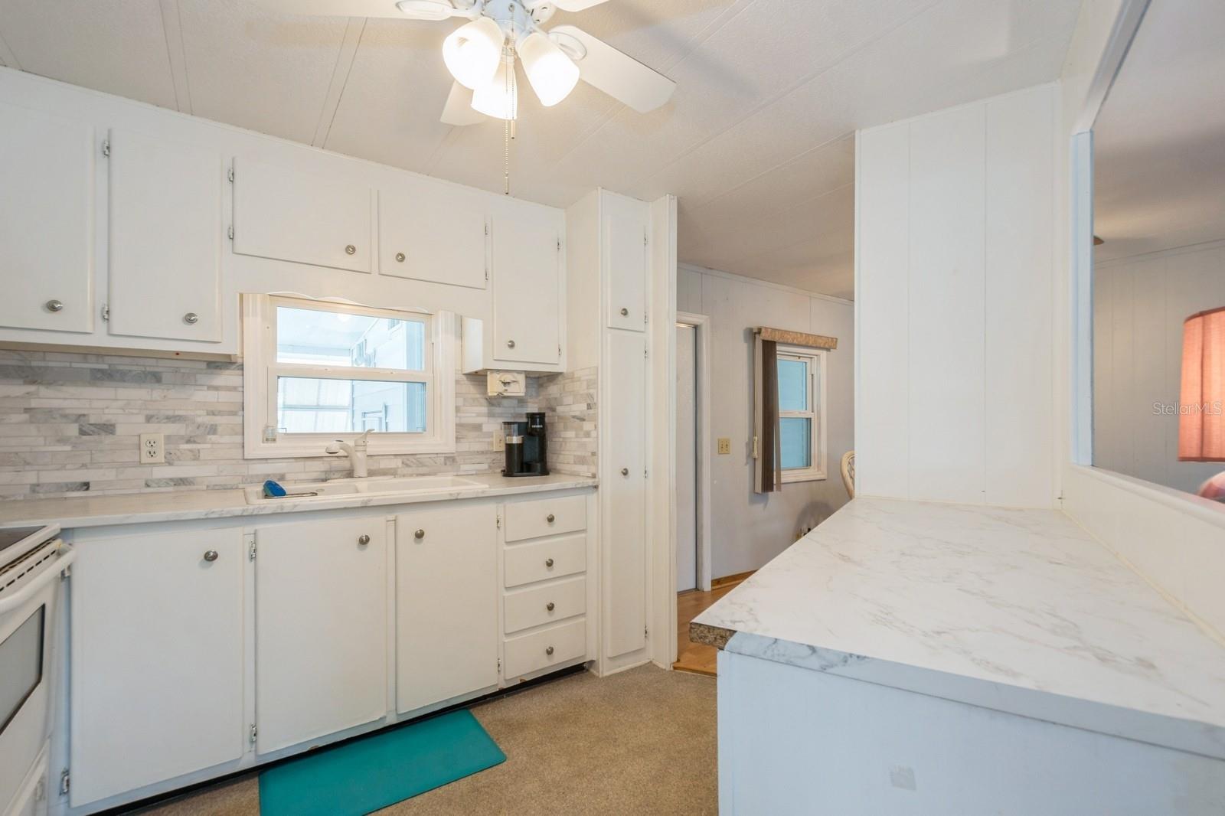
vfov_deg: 77.3
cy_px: 408
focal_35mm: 15
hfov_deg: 100.4
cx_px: 612
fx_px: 510
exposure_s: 1/13
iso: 200
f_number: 8
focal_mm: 10
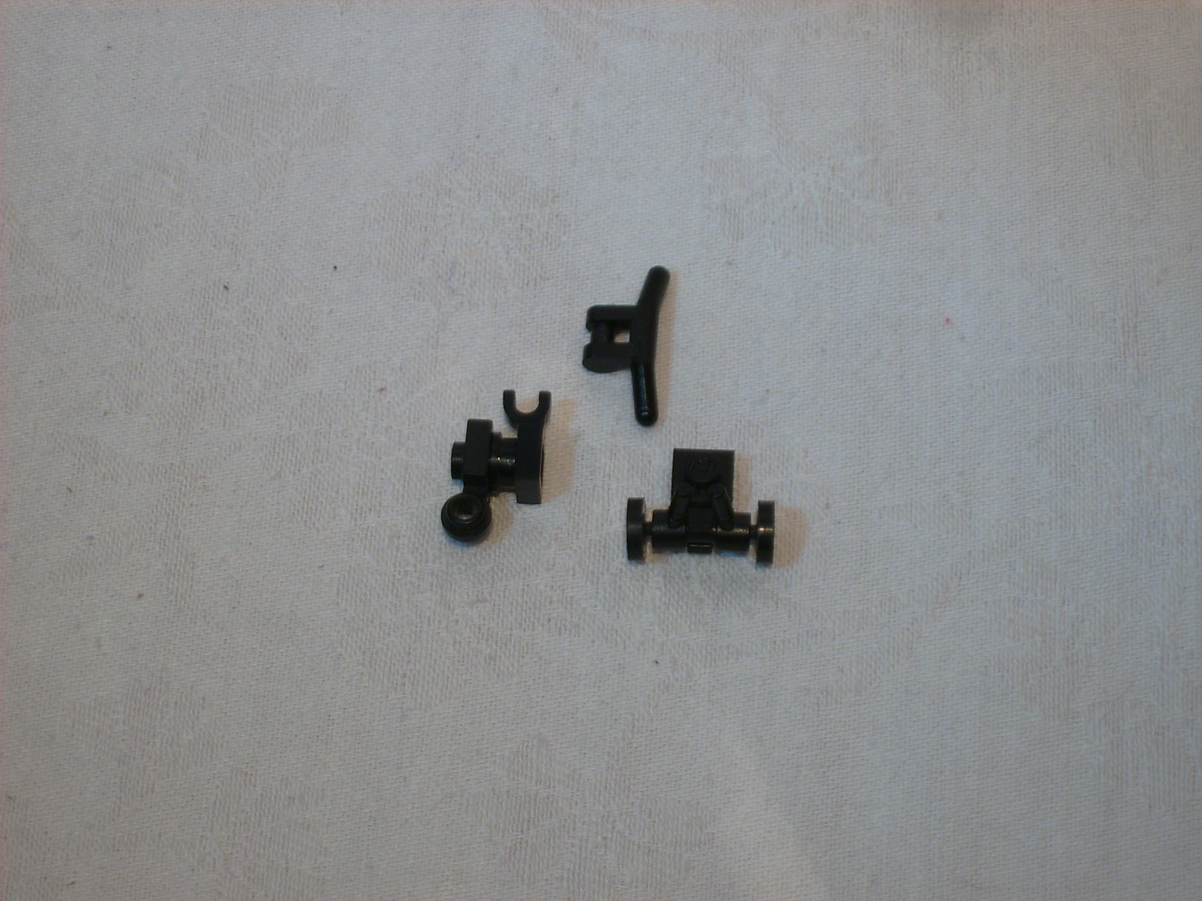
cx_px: 601
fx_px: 3577
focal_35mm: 103
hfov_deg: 19.1
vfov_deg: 14.4
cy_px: 450
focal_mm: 17.14
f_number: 4.9
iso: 50
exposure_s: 1/6
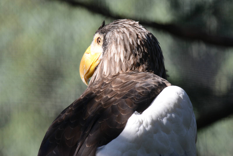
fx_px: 2978
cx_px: 116
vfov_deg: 3.0
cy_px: 78
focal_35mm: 460
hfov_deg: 4.5
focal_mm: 460
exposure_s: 1/320
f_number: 9
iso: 1000
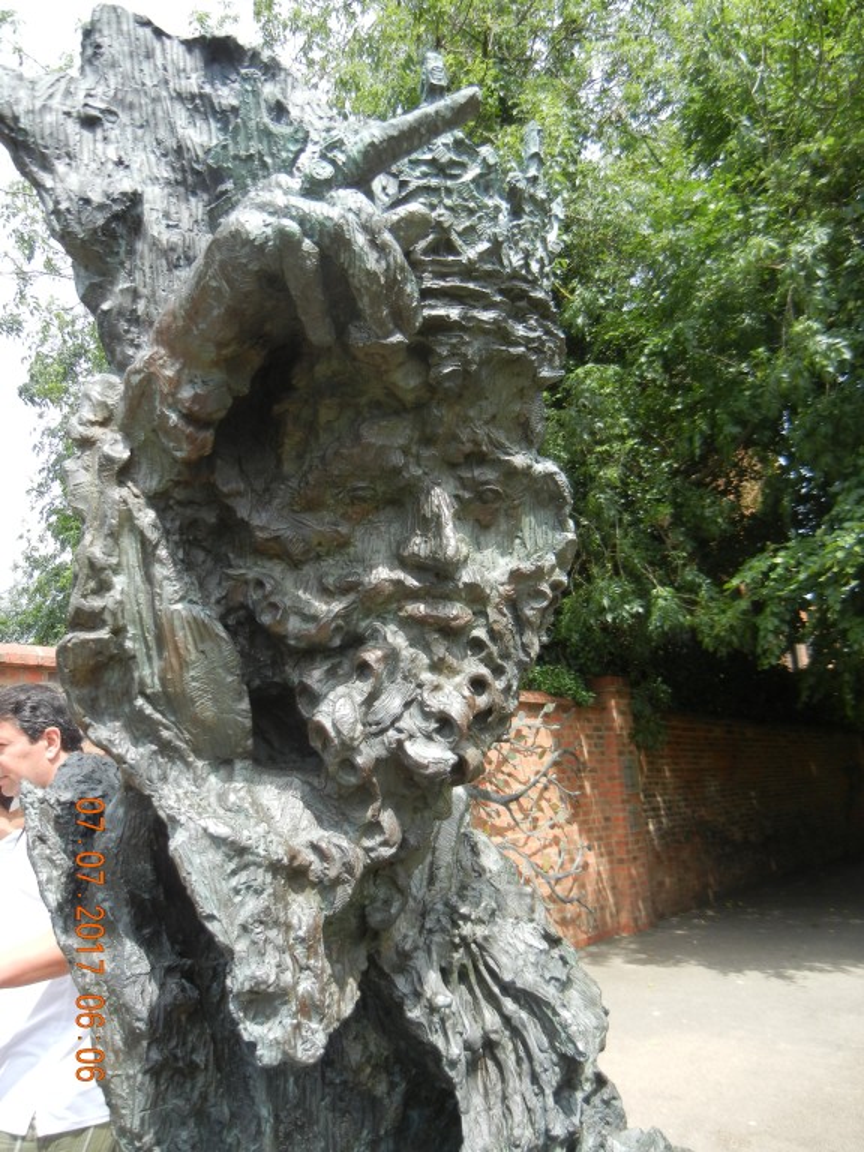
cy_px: 576
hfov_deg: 46.8
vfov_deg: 60.0
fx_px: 998
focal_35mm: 30
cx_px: 432
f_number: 3.5
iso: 160
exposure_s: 1/482
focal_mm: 5.4
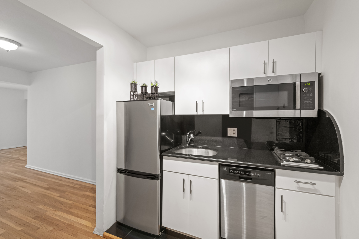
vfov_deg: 77.3
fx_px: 150
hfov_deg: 100.4
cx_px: 180
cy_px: 120
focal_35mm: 15
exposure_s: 1/5
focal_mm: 15
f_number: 9
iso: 320
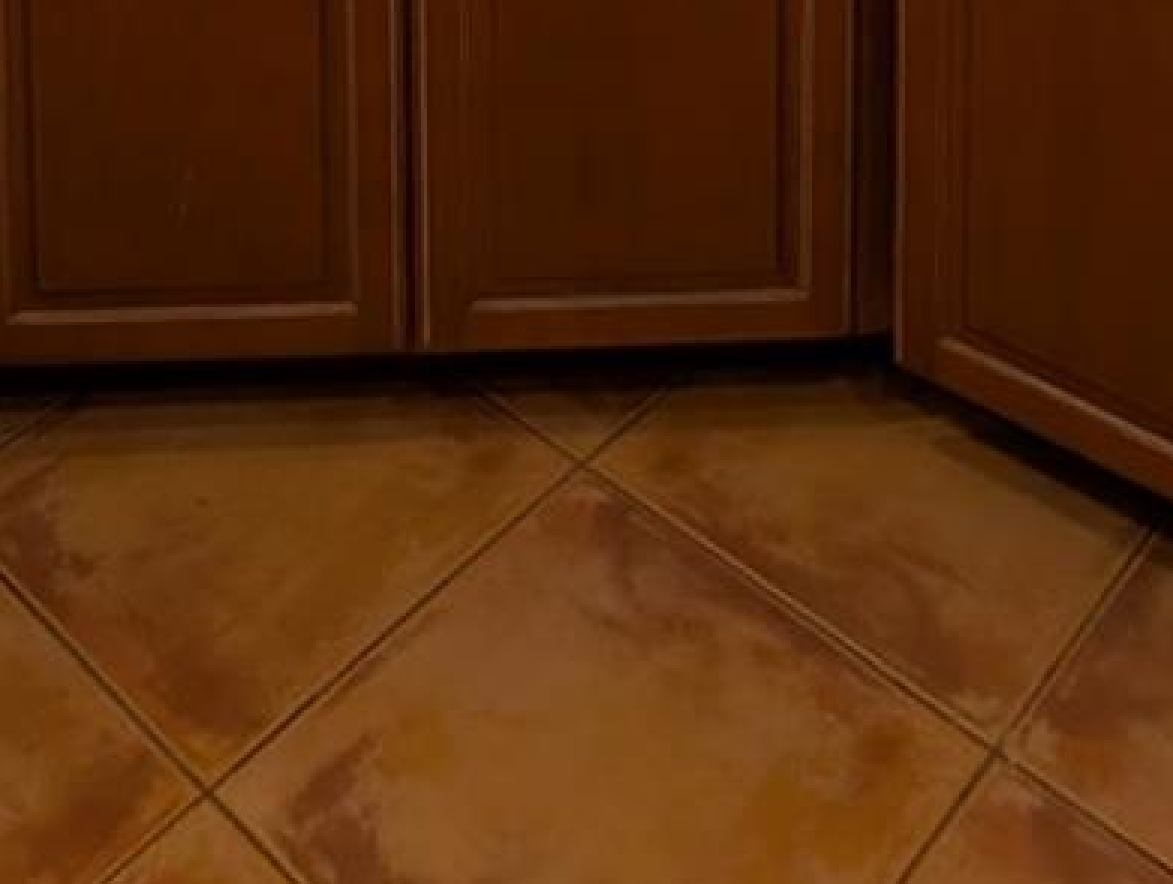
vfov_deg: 19.6
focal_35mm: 49
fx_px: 1663
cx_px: 565
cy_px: -806
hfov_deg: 38.8
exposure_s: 1/164
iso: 47
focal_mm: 2.02
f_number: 1.7
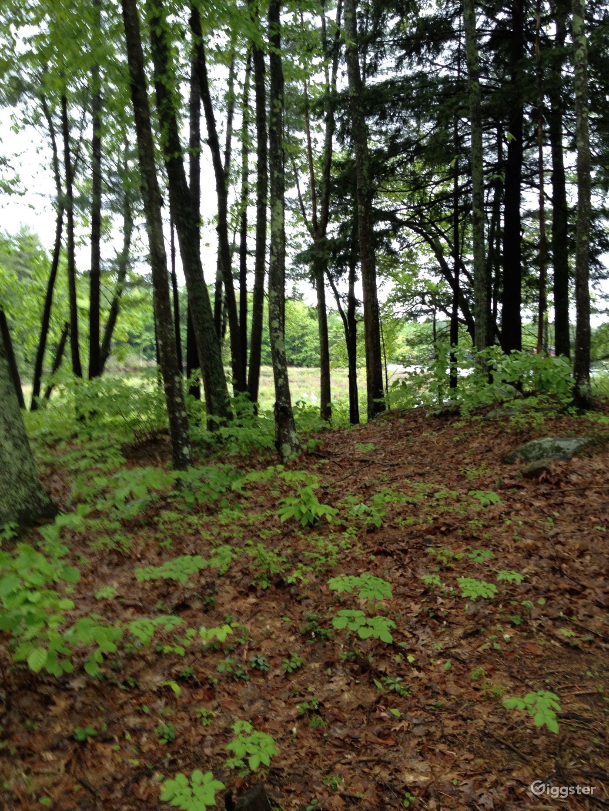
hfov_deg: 40.7
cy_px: 406
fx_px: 821
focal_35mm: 35
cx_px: 304
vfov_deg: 52.6
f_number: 2.4
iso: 50
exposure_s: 1/24
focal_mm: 4.28
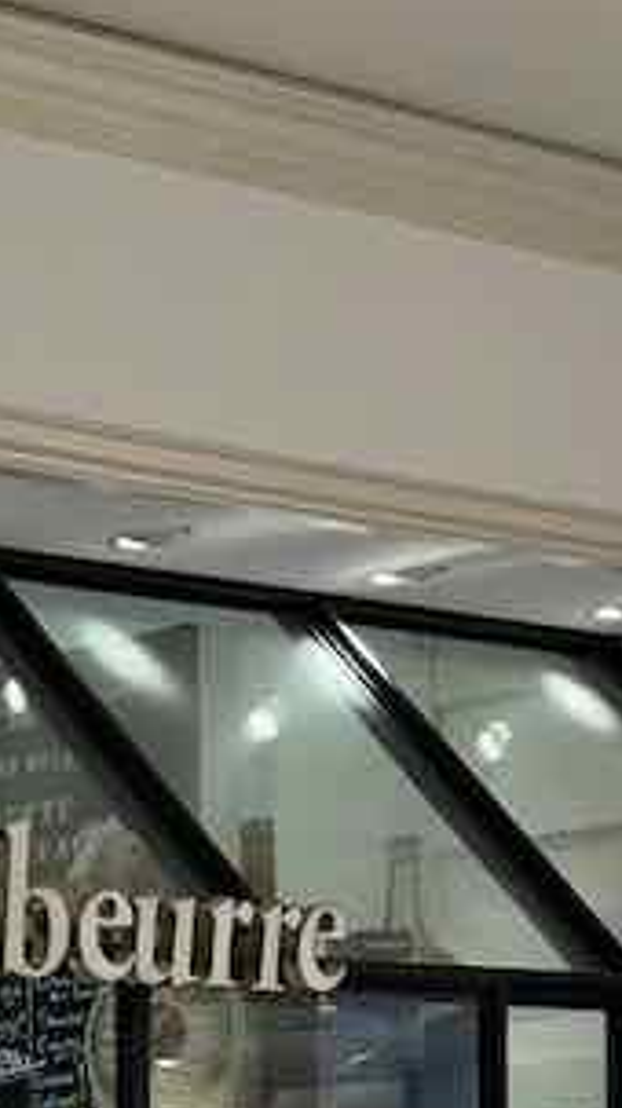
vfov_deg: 16.8
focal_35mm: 118
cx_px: -1321
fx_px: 3467
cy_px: 1561
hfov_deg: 8.4
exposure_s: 1/98
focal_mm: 6.76
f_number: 1.78
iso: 64
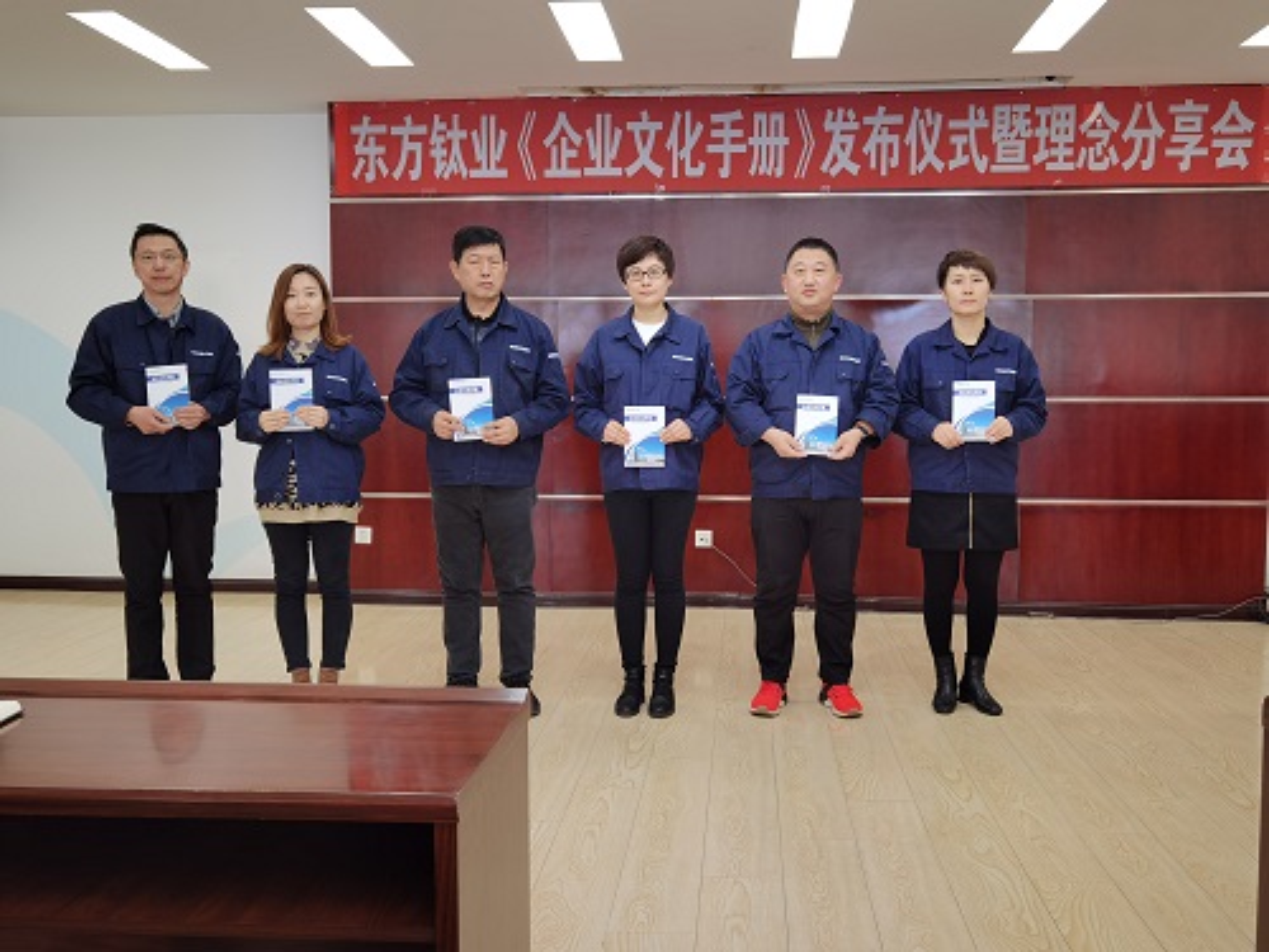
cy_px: 476
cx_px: 634
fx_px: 1173
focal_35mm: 32
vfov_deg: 44.2
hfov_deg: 56.8
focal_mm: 6.71
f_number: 1.9
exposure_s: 1/50
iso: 100
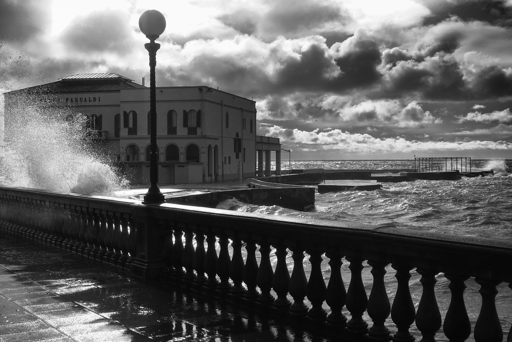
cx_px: 256
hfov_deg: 39.6
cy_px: 171
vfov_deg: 27.0
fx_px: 711
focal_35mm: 50
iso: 125
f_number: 4
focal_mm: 18.51
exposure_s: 1/320
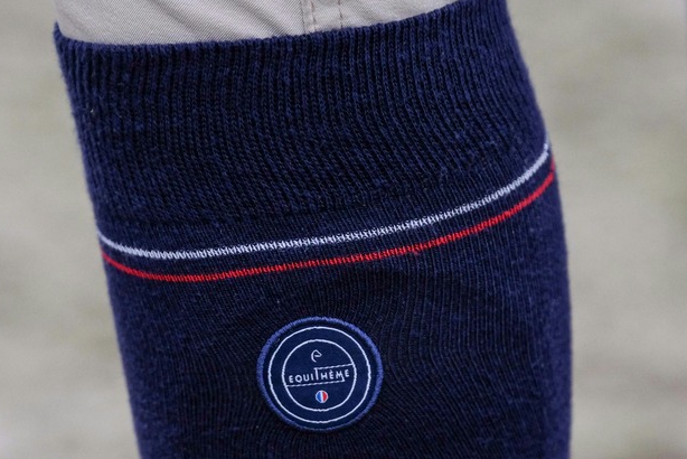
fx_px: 6300
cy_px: 320
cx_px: 399
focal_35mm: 330
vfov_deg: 4.2
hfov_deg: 6.2
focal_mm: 132.3
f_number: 4
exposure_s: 1/1000
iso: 1250
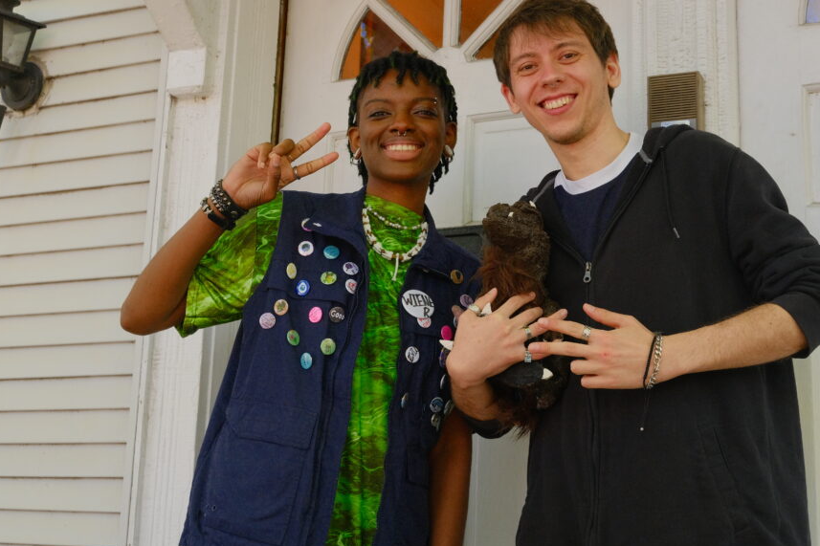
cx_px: 437
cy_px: 227
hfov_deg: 40.3
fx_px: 1116
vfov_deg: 27.5
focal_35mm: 49
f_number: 6.4
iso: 1250
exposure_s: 1/250
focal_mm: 27
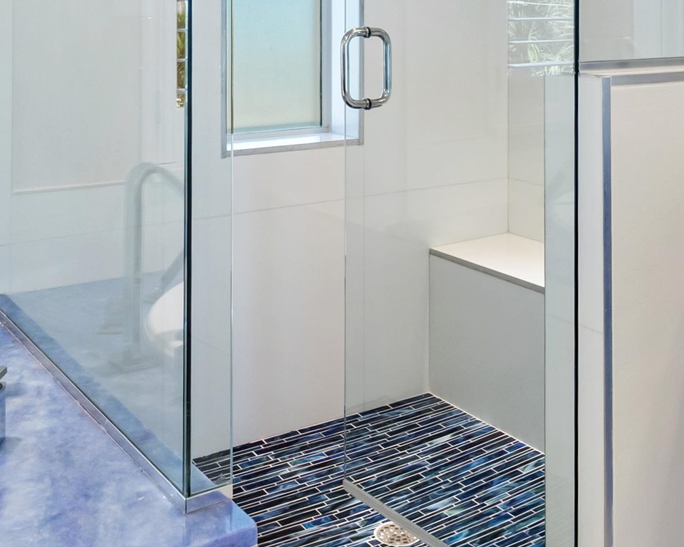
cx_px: 379
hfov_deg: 37.3
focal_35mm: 50
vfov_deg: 28.7
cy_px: 26
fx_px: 1012
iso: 200
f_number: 7.1
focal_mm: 8
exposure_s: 1/20
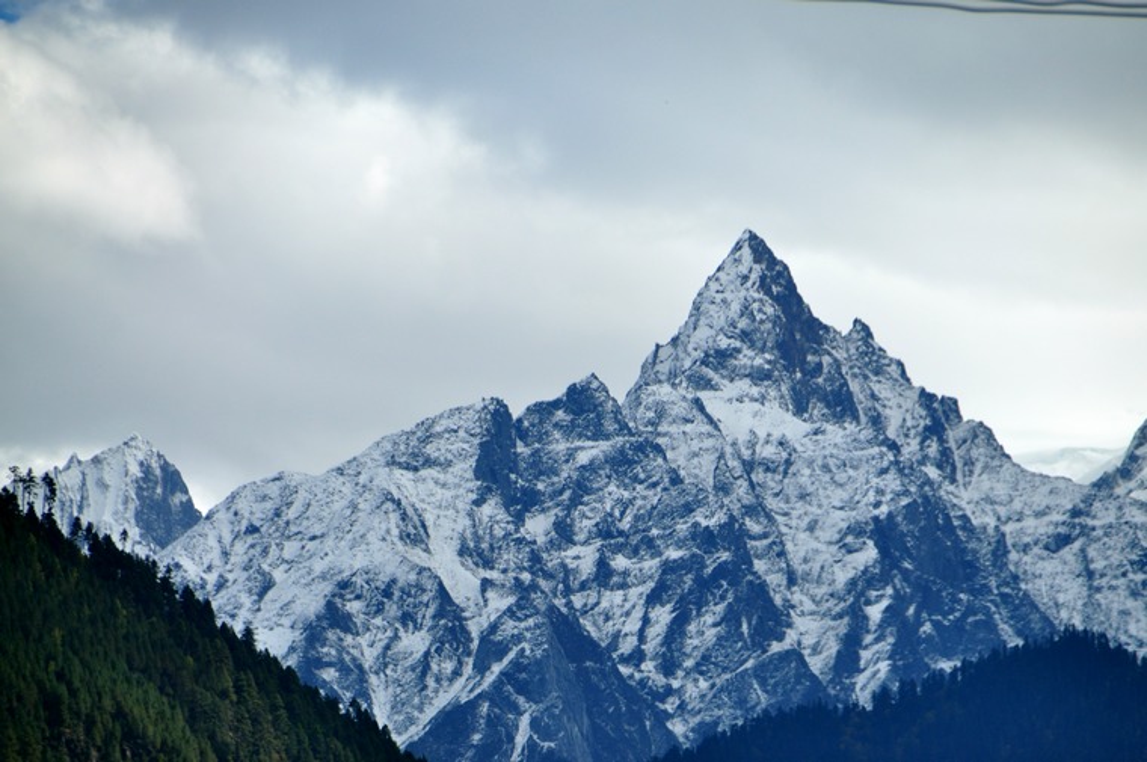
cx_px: 574
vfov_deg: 3.8
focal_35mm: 360
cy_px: 381
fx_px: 11458
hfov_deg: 5.7
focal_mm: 240
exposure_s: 1/1000
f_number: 8
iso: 200
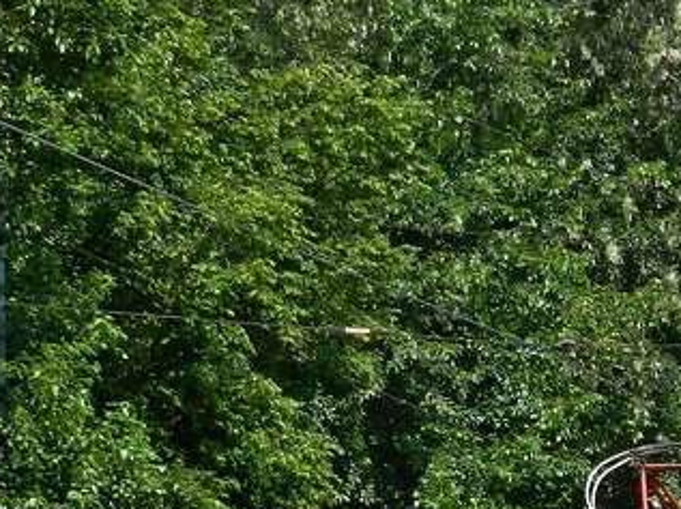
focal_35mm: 220
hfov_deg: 9.0
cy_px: 773
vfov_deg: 6.6
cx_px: 593
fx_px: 4323
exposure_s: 1/800
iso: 160
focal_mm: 12.1
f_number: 4.7
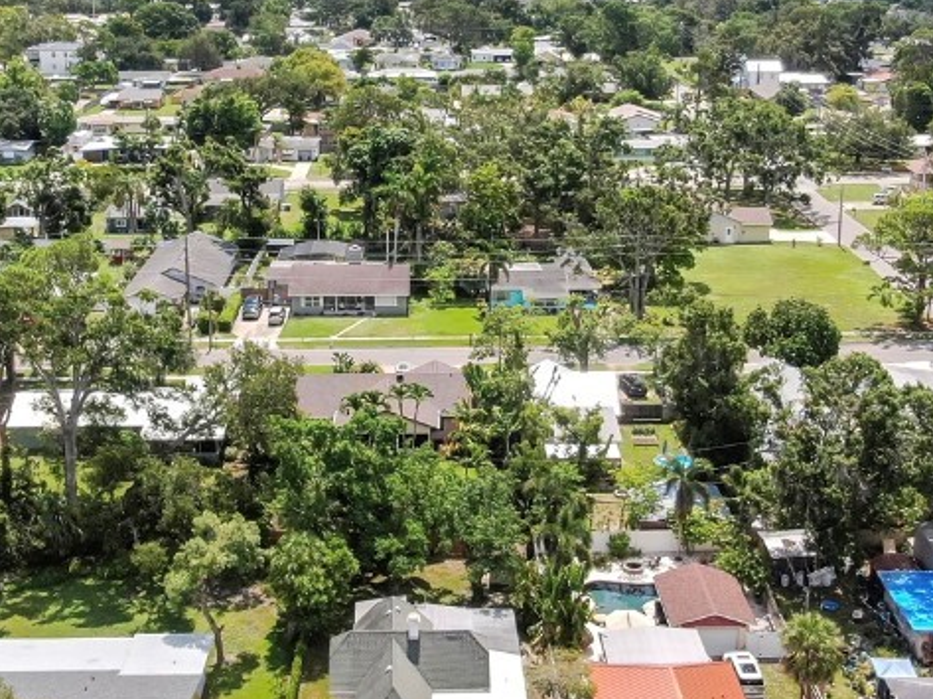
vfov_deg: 28.0
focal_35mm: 52
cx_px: 440
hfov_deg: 36.8
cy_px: 298
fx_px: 1400
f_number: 2.8
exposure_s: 1/1600
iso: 110
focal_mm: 4.39
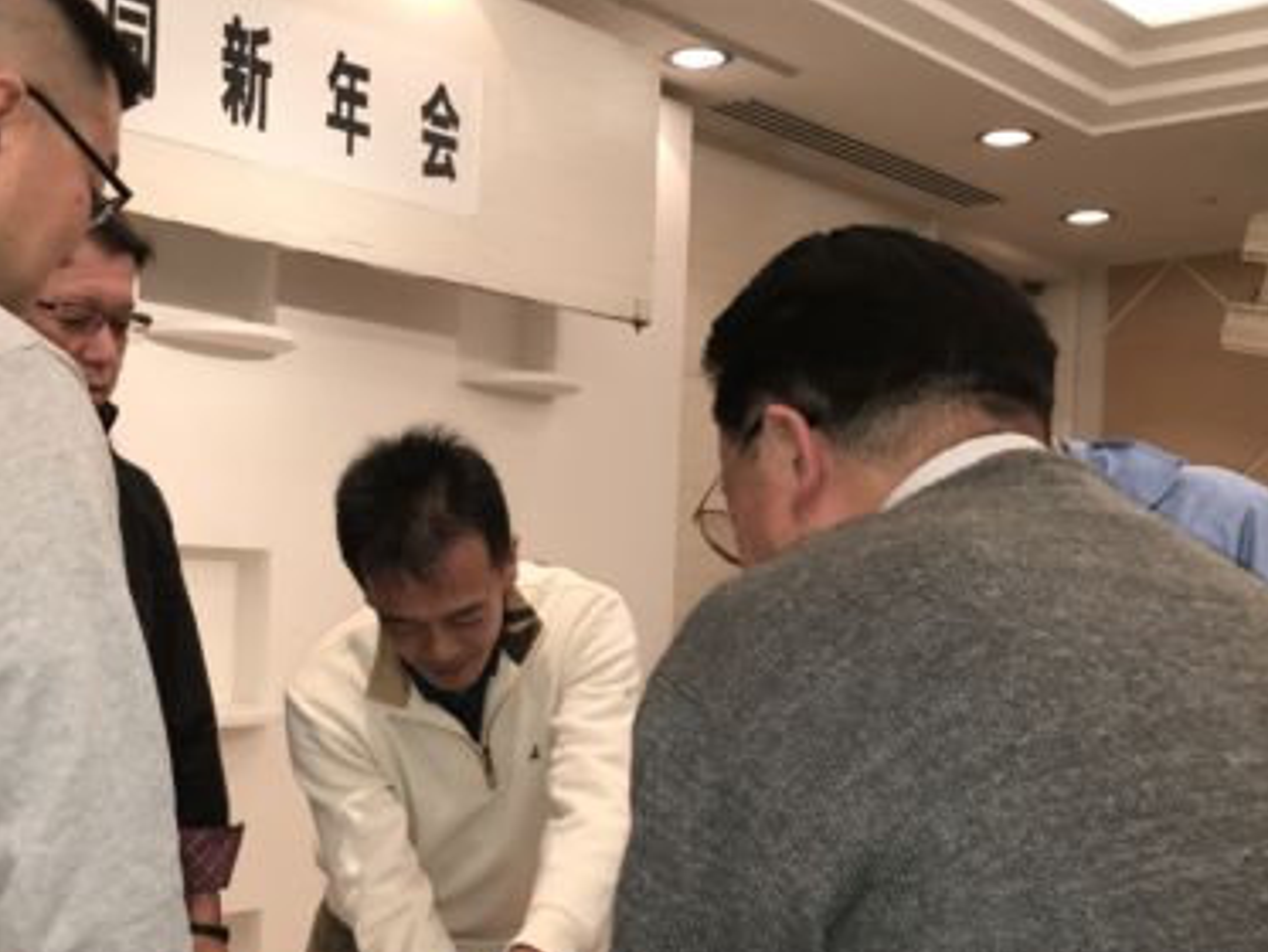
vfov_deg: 31.8
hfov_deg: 41.2
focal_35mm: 45
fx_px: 1649
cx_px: 360
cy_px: 680
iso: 50
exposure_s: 1/33
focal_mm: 3.99
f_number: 1.8
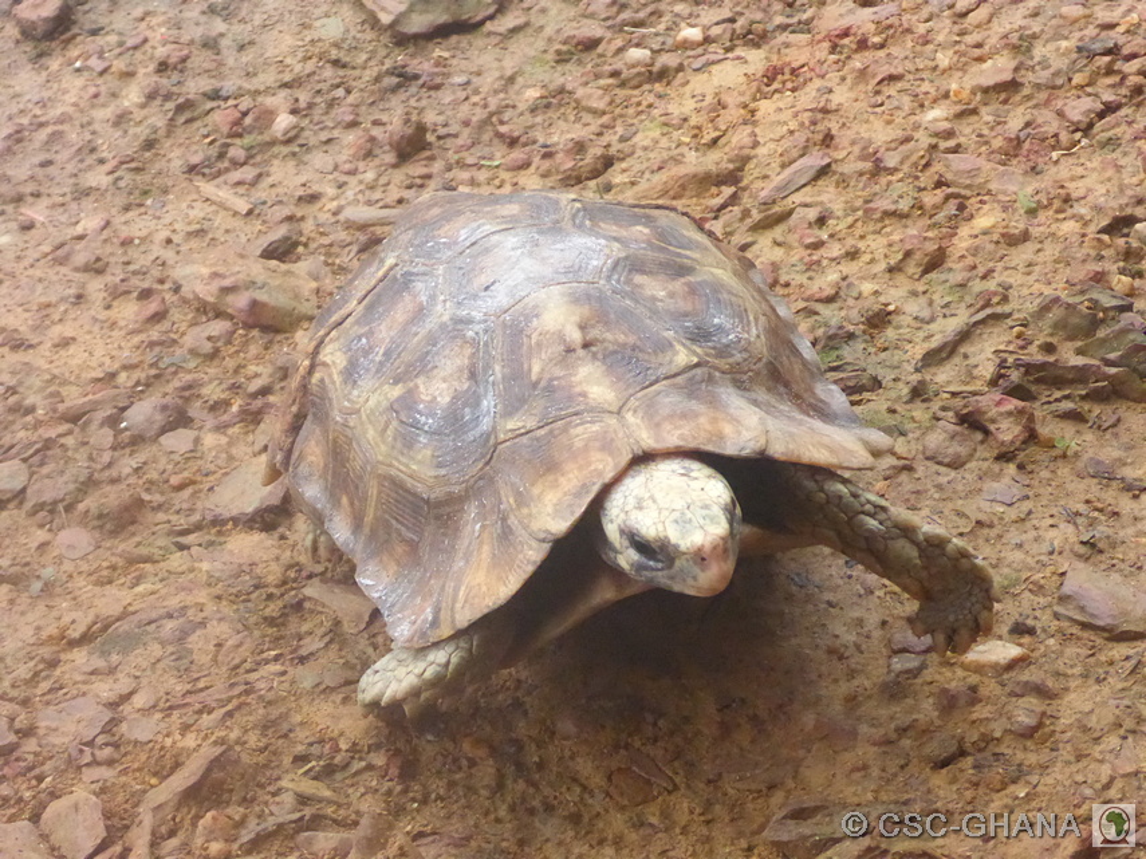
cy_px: 430
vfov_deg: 18.4
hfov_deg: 24.4
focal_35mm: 80
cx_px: 573
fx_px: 2648
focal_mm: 13.4
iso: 1600
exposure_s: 1/320
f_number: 5.5
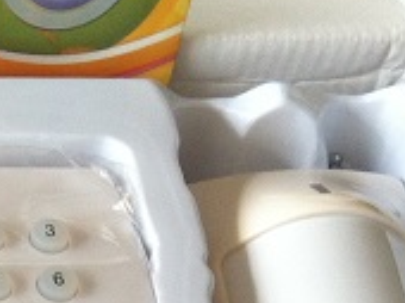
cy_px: 511
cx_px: -186
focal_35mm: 144
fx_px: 1682
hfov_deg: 13.0
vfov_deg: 9.8
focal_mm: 3.85
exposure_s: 1/50
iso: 100
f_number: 2.8
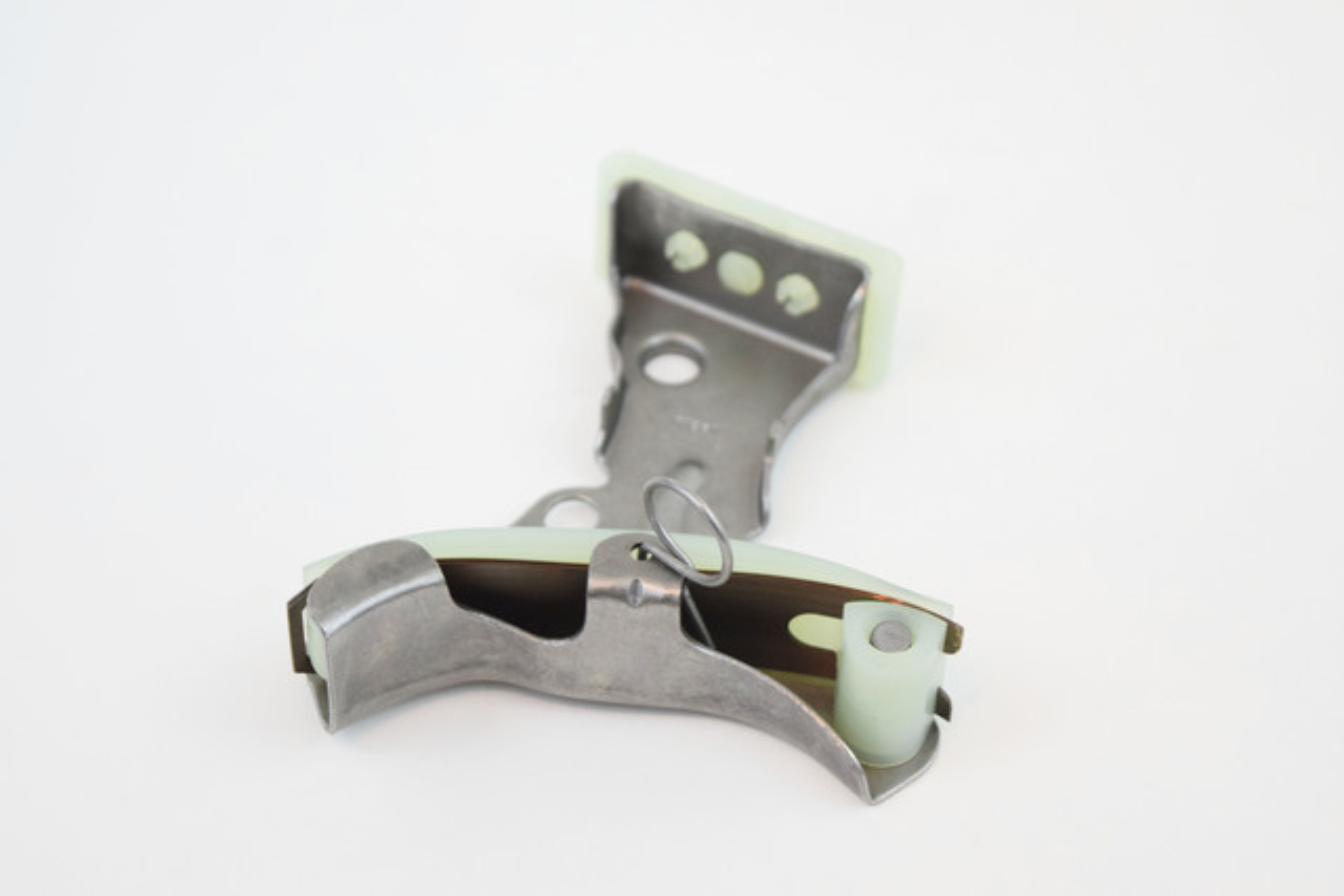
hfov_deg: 24.6
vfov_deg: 16.6
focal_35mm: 82
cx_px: 672
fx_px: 3080
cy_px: 448
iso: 1250
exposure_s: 1/60
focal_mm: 55
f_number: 5.6
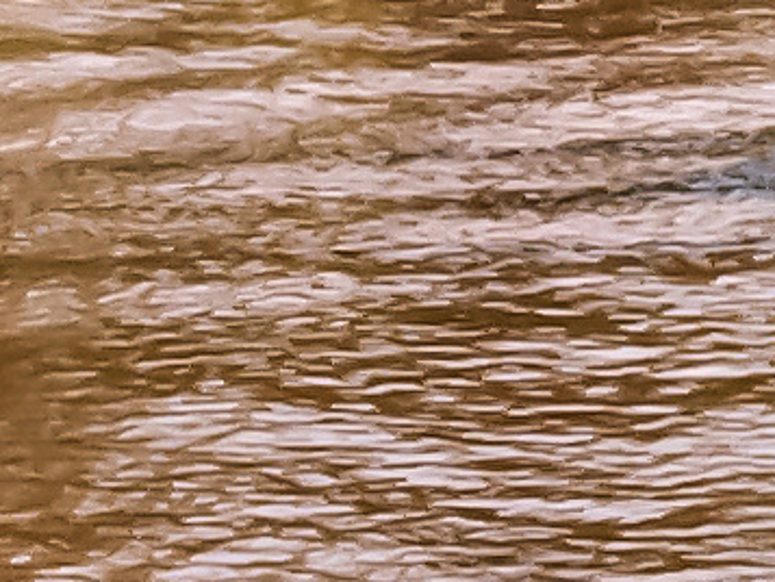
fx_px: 19037
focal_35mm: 850
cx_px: 2099
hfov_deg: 2.3
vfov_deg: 1.7
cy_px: -1064
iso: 400
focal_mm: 70
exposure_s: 1/200
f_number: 22
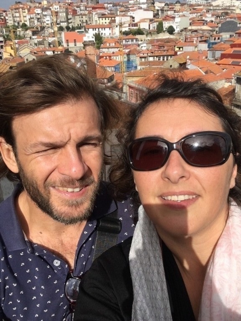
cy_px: 160
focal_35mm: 31
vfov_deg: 58.4
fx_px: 288
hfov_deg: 45.4
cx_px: 120
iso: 32
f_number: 2.2
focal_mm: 2.65
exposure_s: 1/2639
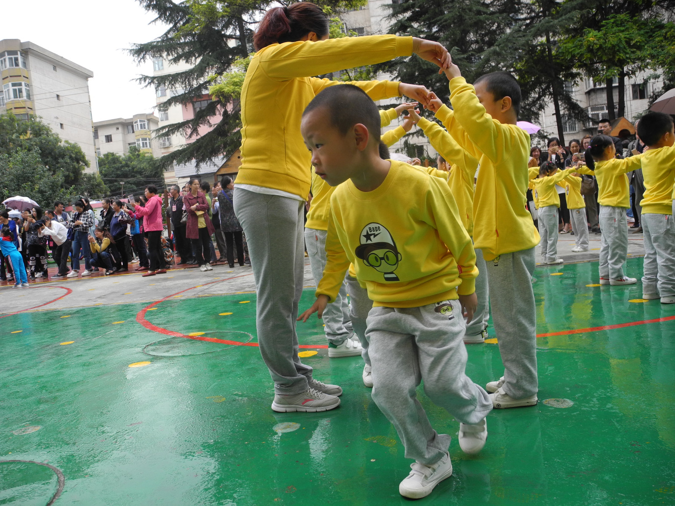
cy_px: 253
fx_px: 546
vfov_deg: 49.7
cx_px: 338
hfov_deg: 63.4
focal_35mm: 28
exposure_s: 1/283
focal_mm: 6
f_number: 2.8
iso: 100
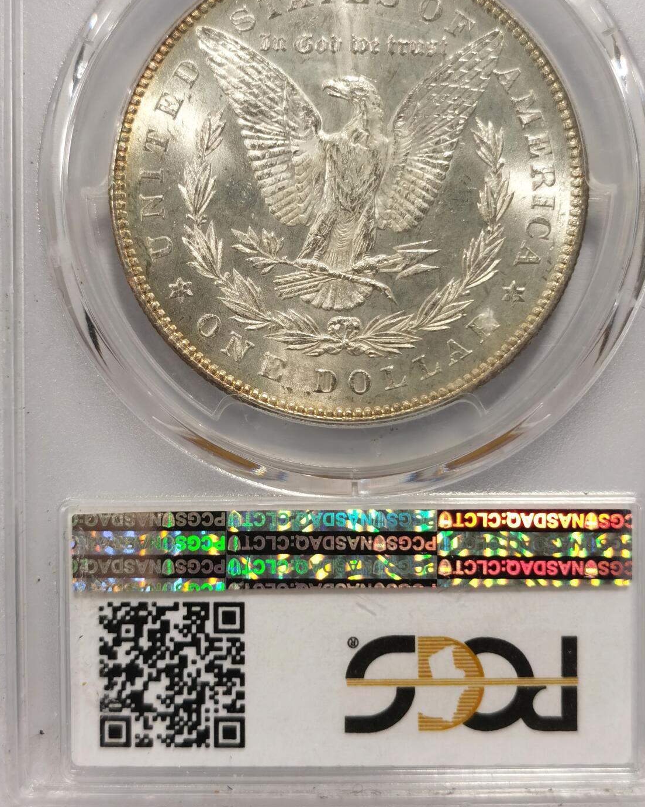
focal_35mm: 69
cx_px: 347
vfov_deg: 27.5
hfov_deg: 22.2
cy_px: 334
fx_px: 1647
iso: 80
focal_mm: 5.56
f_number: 16
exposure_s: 1/100
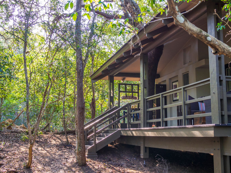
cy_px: 86
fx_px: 334
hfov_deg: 38.2
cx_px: 116
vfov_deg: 29.1
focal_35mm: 50
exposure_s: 1/40
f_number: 5
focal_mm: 25
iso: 400
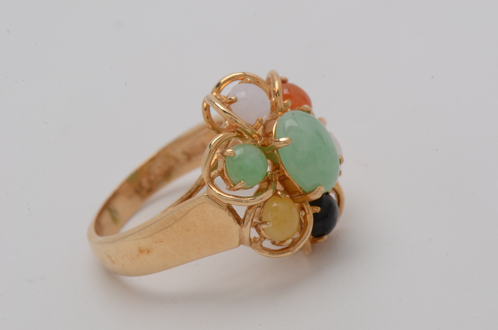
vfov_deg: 10.7
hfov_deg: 16.1
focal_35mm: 128
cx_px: 249
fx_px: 1760
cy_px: 165
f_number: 22
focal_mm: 85
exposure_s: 1/125
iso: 200
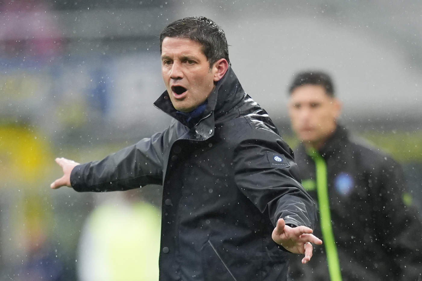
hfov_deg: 5.2
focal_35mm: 400
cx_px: 211
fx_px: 4688
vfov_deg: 3.4
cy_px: 140
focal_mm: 400
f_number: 2.8
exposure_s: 1/2000
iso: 2500
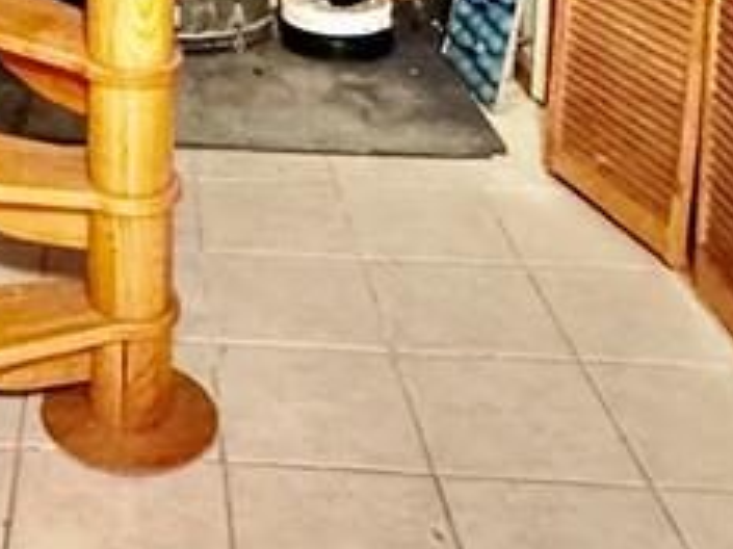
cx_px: 3
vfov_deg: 20.8
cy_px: -246
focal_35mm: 61
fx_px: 1291
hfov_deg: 29.6
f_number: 2.2
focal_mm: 2.22
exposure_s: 1/30
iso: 1600
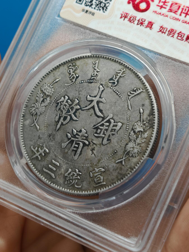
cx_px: 94
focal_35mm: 95
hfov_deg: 15.6
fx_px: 692
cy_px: 126
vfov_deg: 20.7
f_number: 1.6
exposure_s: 1/140
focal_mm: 7.62
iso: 50
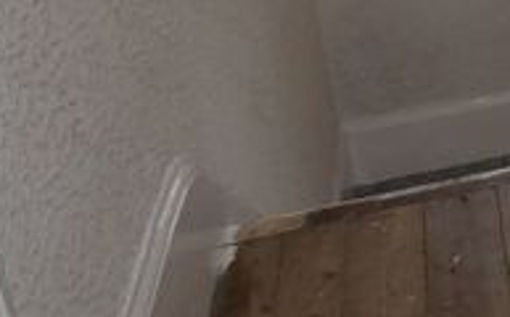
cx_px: 1041
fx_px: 1221
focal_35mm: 88
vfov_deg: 14.0
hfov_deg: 16.9
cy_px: -137
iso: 400
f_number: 2.8
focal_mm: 3.6
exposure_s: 1/60
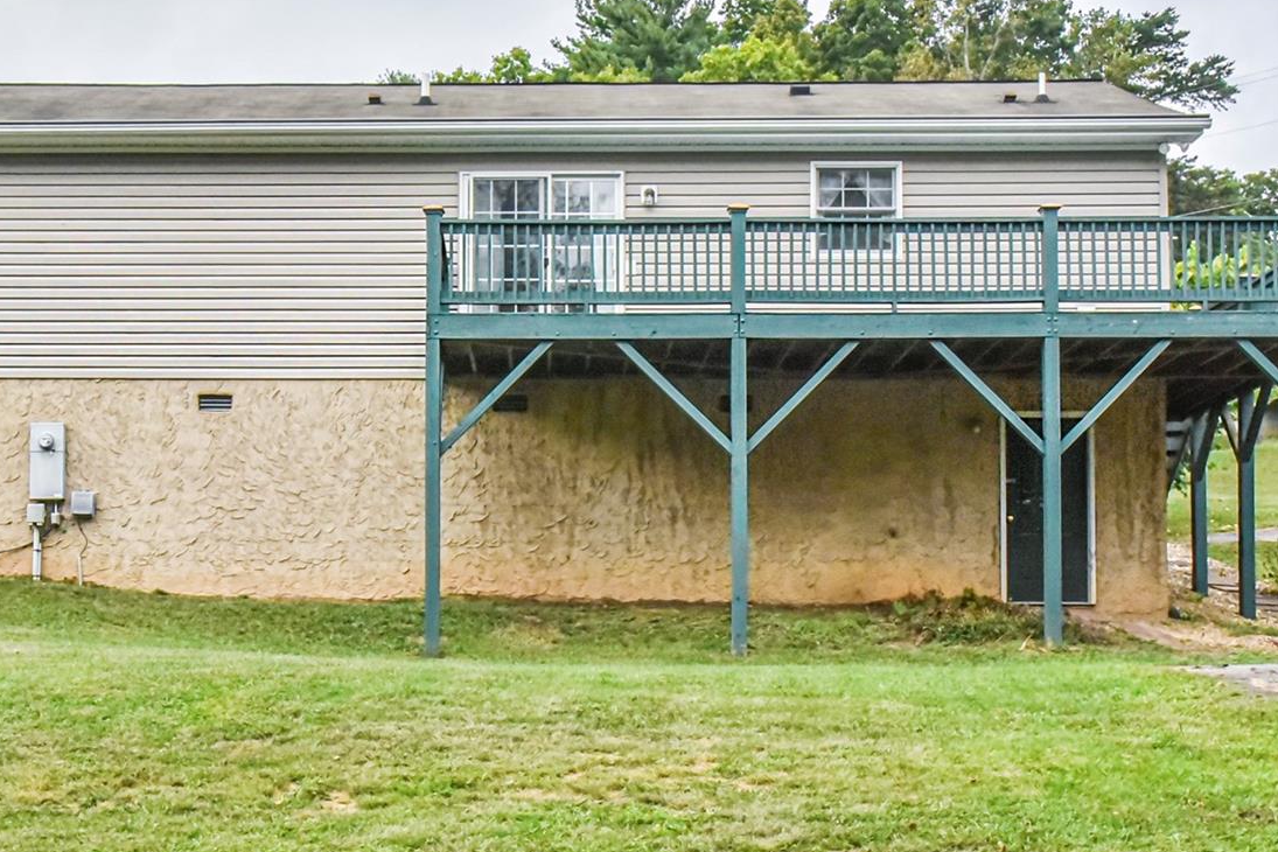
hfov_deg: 34.3
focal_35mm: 58
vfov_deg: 23.3
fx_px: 2059
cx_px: 498
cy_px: 584
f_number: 20
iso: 4000
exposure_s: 1/400
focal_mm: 31
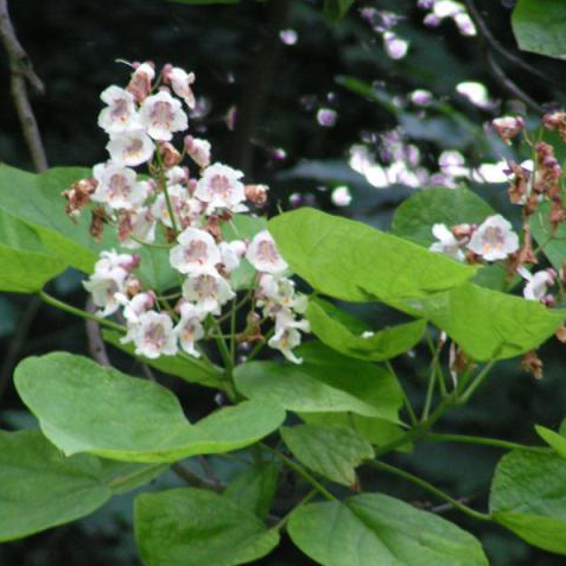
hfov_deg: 4.0
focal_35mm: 436
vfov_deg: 4.0
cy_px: 282
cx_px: 227
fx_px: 8065
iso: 200
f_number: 3.5
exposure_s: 1/25
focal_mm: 56.3
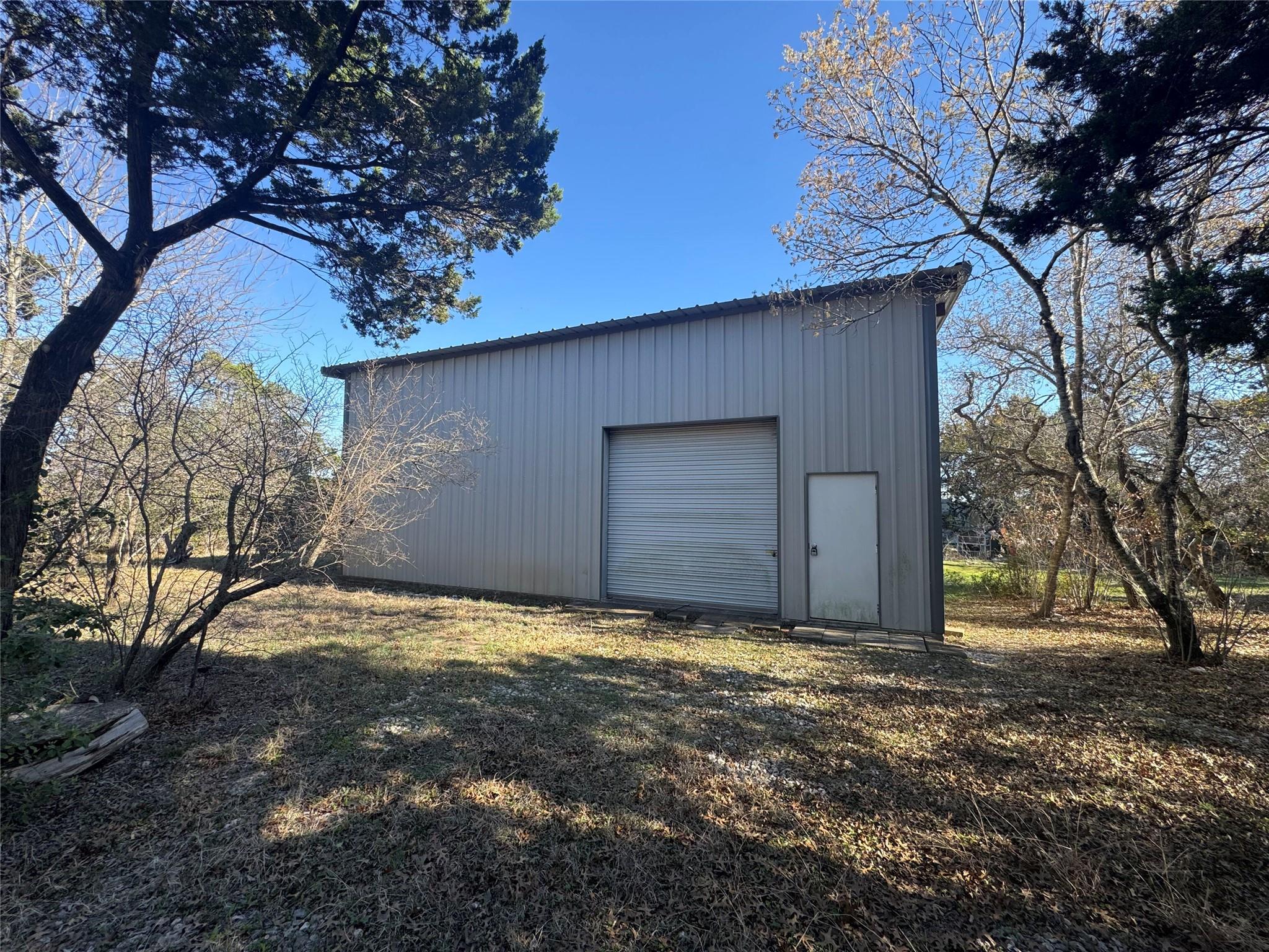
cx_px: 634
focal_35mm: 14
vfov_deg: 85.7
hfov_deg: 102.1
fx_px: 513
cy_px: 476
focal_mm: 2.22
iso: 40
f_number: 2.2
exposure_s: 1/366
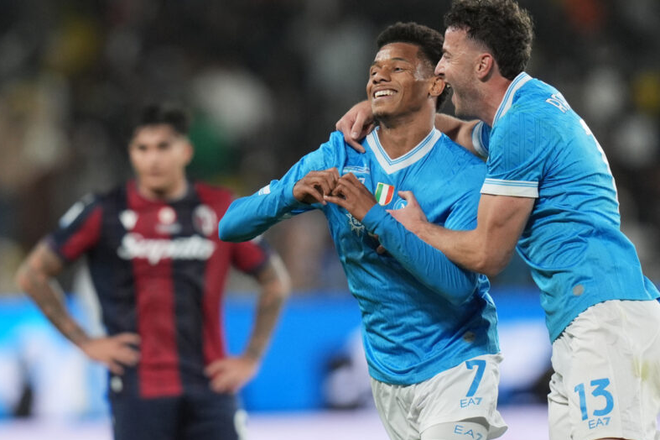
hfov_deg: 4.1
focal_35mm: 508
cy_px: 253
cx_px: 348
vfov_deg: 2.7
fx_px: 9309
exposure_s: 1/2000
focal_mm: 400
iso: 2000
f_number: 3.2
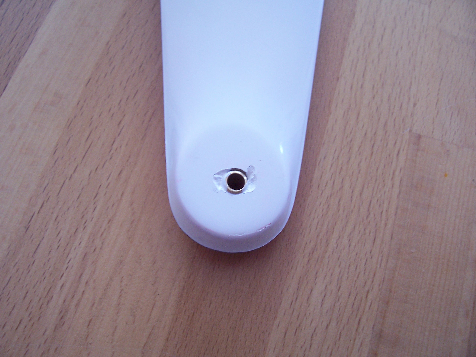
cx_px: 238
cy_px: 178
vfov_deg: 41.8
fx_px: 468
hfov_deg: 54.0
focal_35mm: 34
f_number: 2.7
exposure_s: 1/15
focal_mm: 5.6
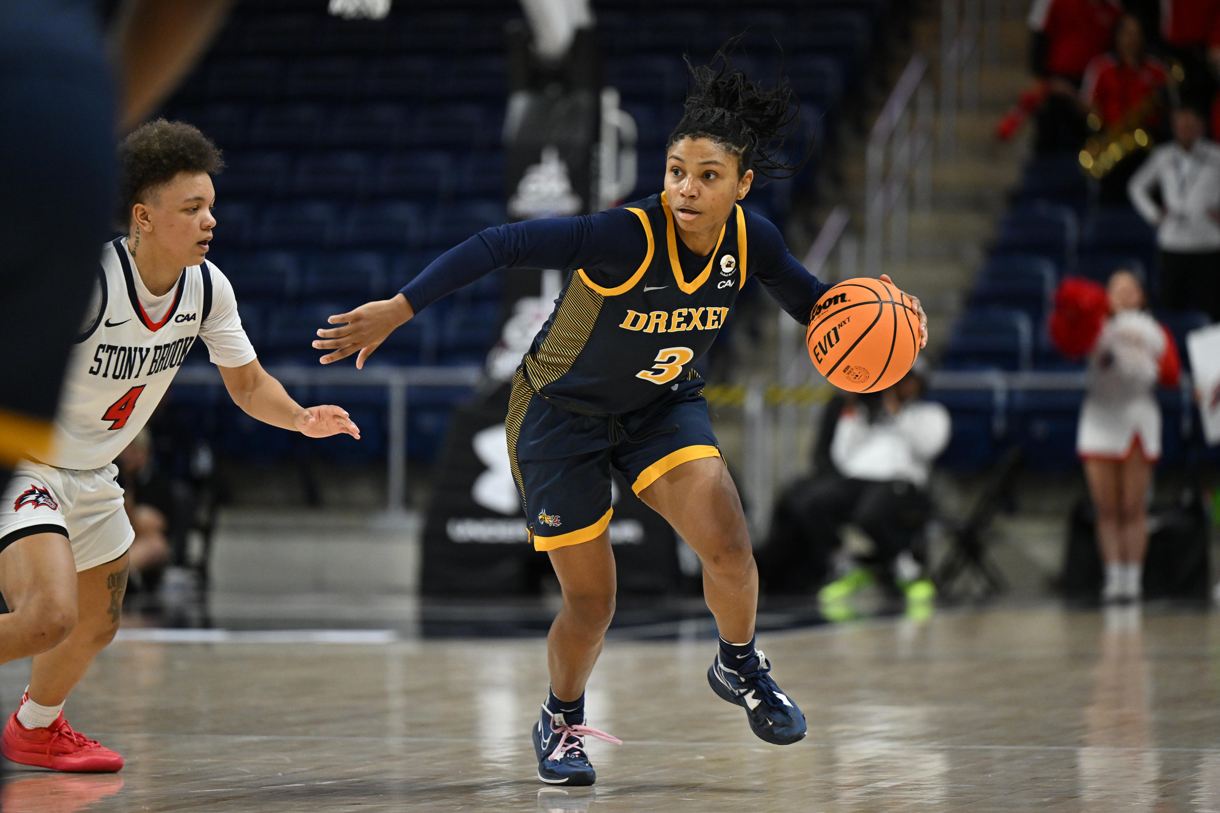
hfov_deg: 10.5
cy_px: 406
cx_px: 610
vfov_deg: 7.0
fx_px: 6608
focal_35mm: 195
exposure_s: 1/1000
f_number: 2.8
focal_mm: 195
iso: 3200
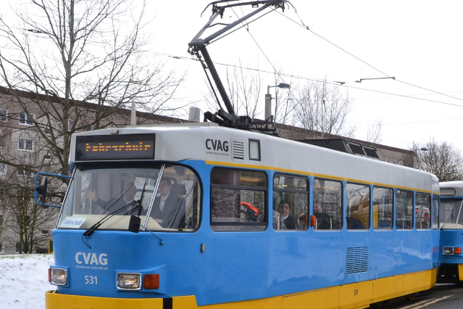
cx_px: 252
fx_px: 784
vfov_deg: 22.1
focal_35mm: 61
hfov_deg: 32.9
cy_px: 222
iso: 400
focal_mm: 20
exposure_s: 1/500
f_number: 9
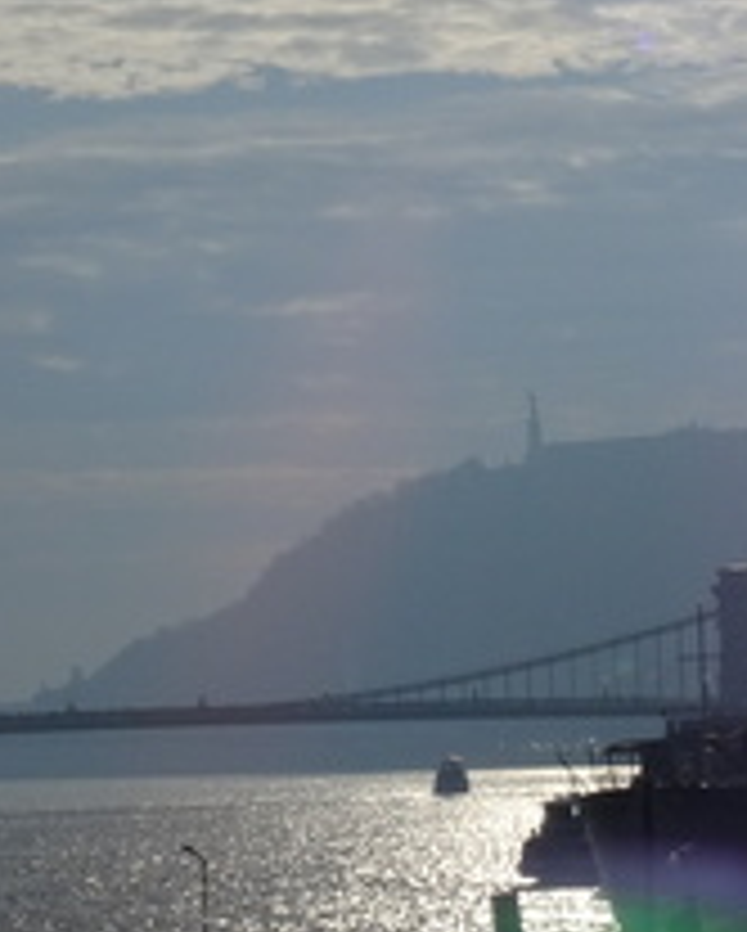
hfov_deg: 9.1
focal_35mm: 169
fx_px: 4664
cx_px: 666
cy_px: 320
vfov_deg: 11.4
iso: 80
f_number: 6.3
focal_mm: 9.52
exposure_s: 1/2000
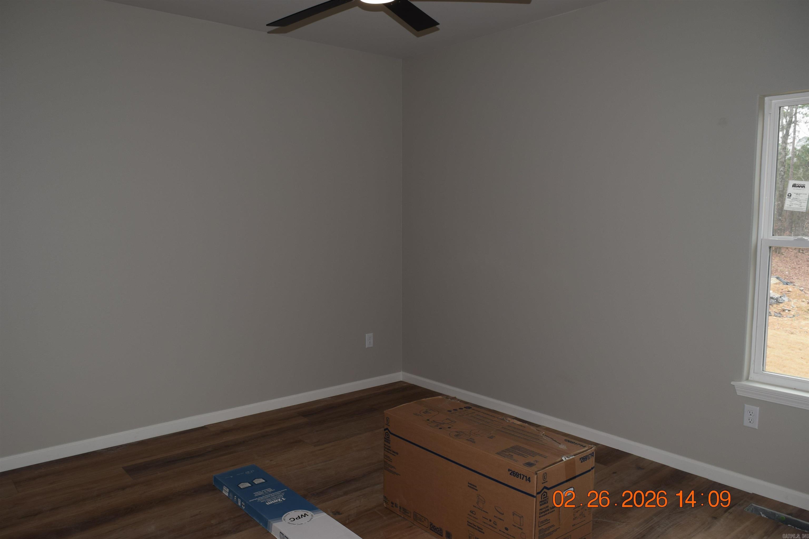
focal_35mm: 27
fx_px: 607
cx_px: 404
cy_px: 270
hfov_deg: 67.4
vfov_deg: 47.9
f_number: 8
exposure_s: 1/60
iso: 220
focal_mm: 18
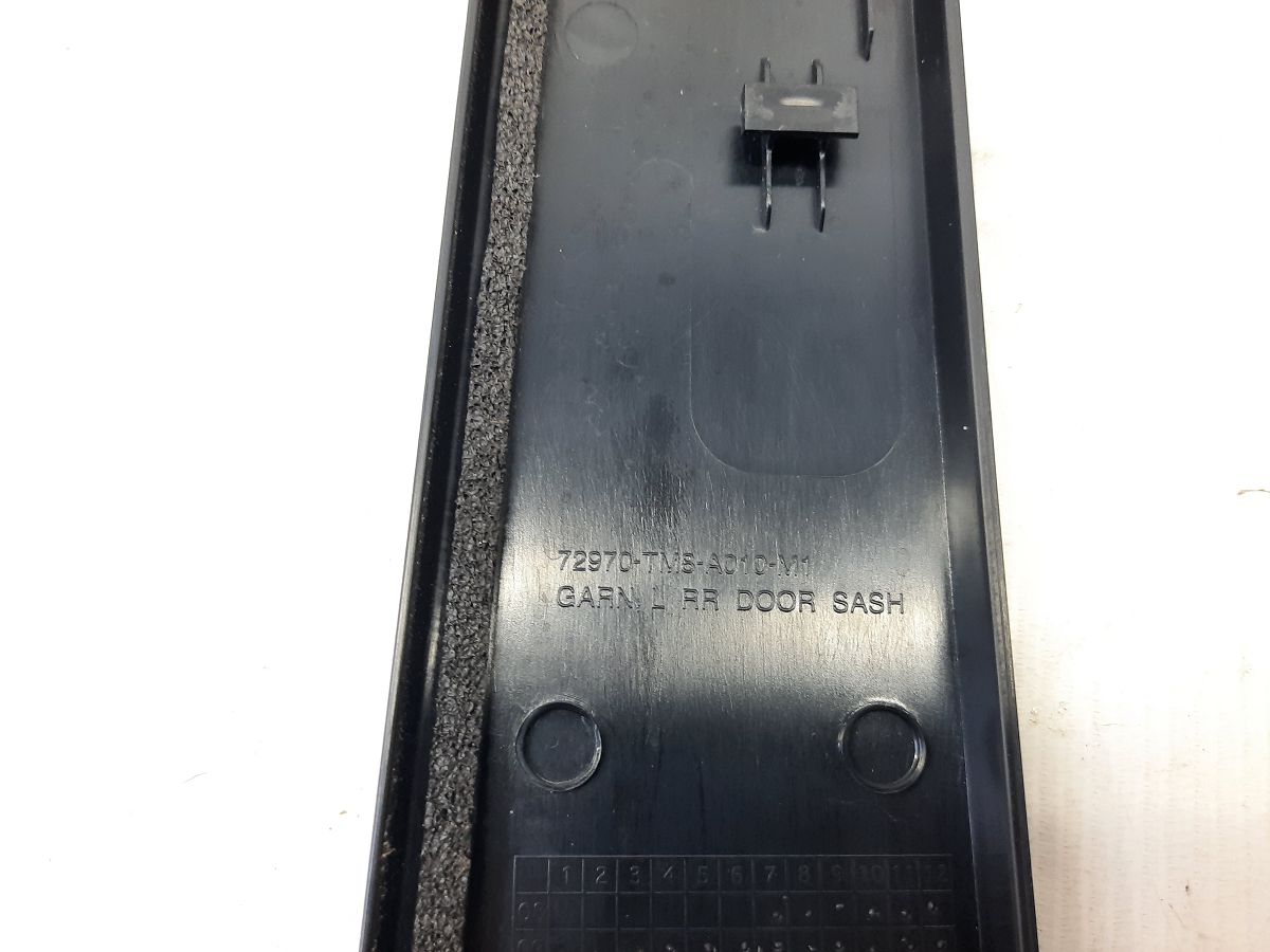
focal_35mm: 25
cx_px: 635
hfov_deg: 69.4
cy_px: 476
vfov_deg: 54.9
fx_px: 917
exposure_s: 1/50
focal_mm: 4.6
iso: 200
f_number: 2
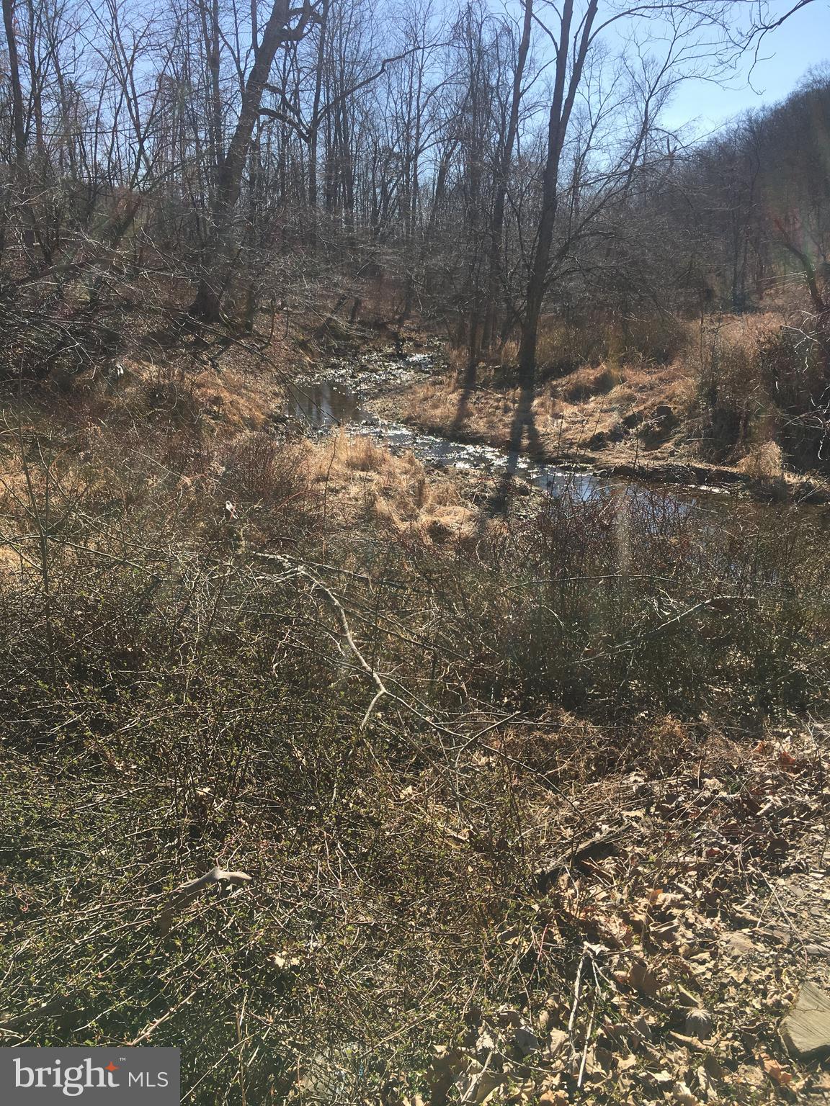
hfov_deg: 48.2
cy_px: 553
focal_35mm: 29
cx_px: 415
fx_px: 927
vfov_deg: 61.7
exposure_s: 1/1241
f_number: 2.2
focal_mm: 4.15
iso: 25
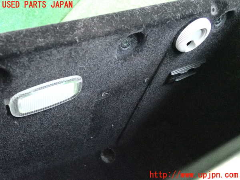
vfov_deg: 35.1
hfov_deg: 45.8
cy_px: 90
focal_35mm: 41
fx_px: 284
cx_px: 120
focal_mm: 7.31
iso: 8000
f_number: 2.8
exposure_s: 1/125
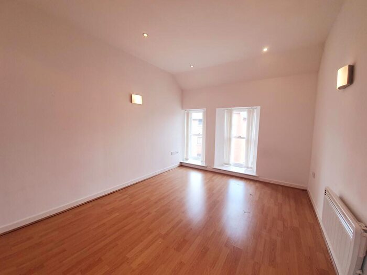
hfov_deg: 106.2
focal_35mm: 13
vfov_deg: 89.9
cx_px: 184
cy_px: 138
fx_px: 138
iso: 64
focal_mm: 1.8
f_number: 2.2
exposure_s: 1/100
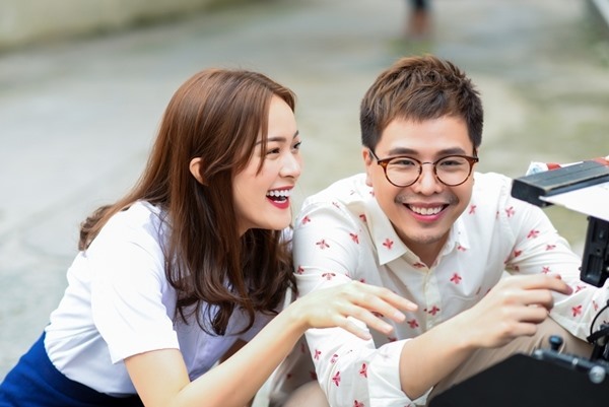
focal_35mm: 85
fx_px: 1439
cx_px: 304
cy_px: 204
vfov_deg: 16.1
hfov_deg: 23.9
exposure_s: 1/800
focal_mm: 85
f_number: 2.8
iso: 400
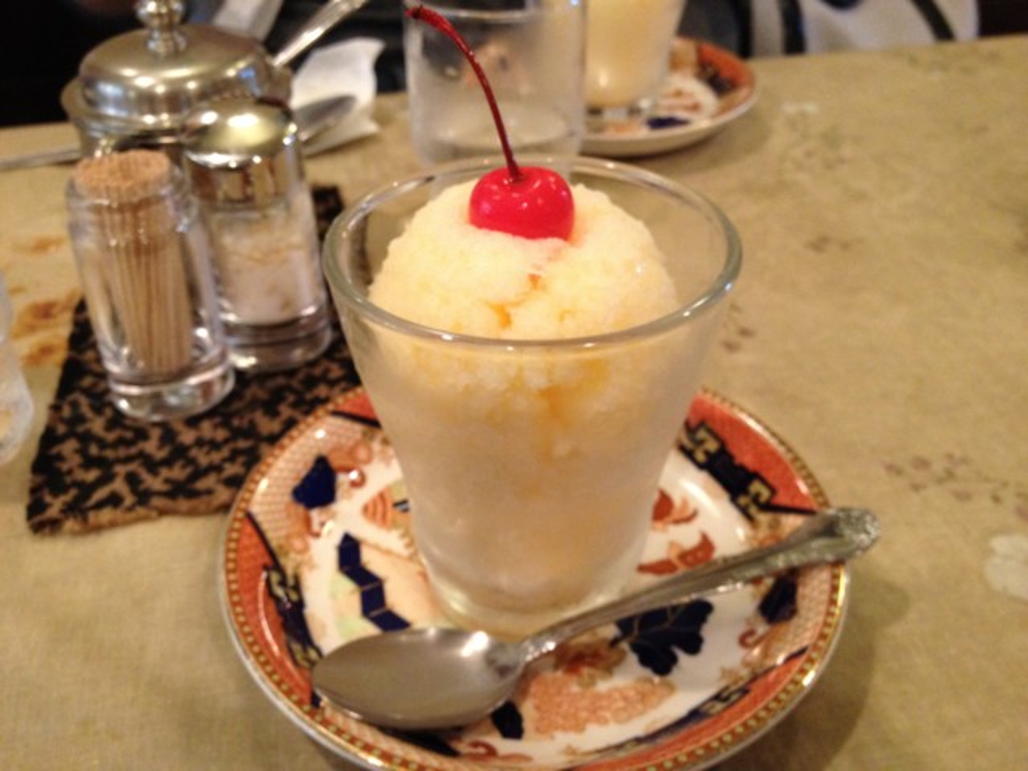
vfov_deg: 40.7
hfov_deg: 52.6
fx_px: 1039
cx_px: 514
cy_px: 386
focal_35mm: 35
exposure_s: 1/20
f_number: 2.4
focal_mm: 4.28
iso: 320
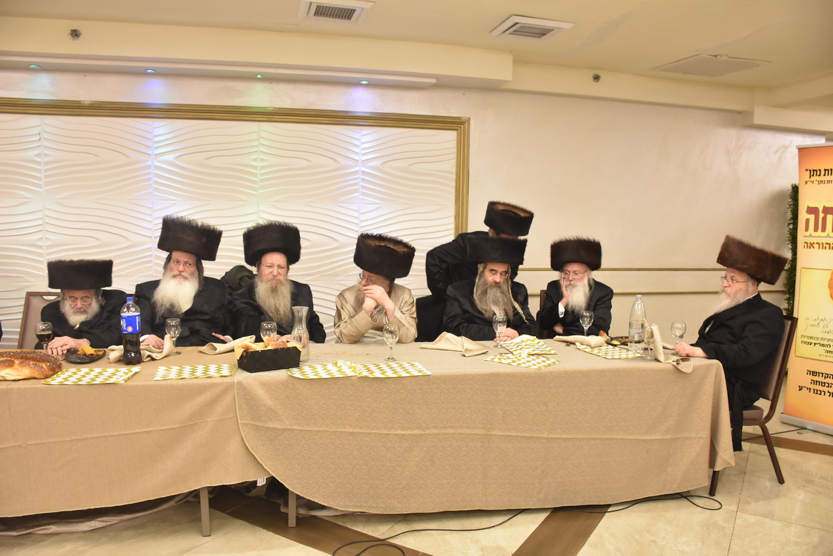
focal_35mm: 27
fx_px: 625
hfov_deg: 67.4
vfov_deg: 47.9
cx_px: 416
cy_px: 278
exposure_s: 1/100
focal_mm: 18
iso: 1600
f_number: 5.6
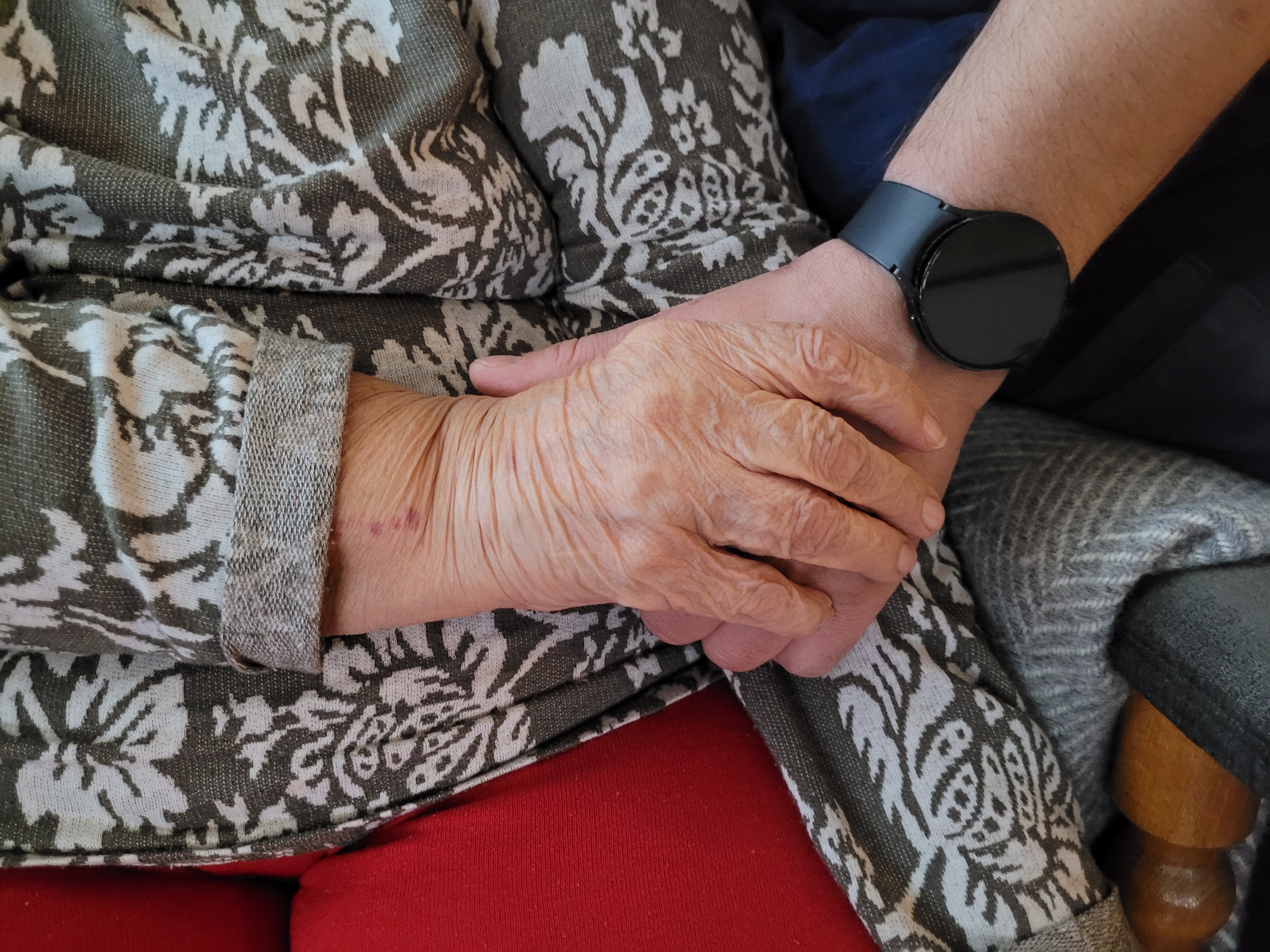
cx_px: 635
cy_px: 476
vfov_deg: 53.1
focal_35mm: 26
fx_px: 954
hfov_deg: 67.3
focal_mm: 5.4
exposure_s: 1/25
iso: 1250
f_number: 1.8
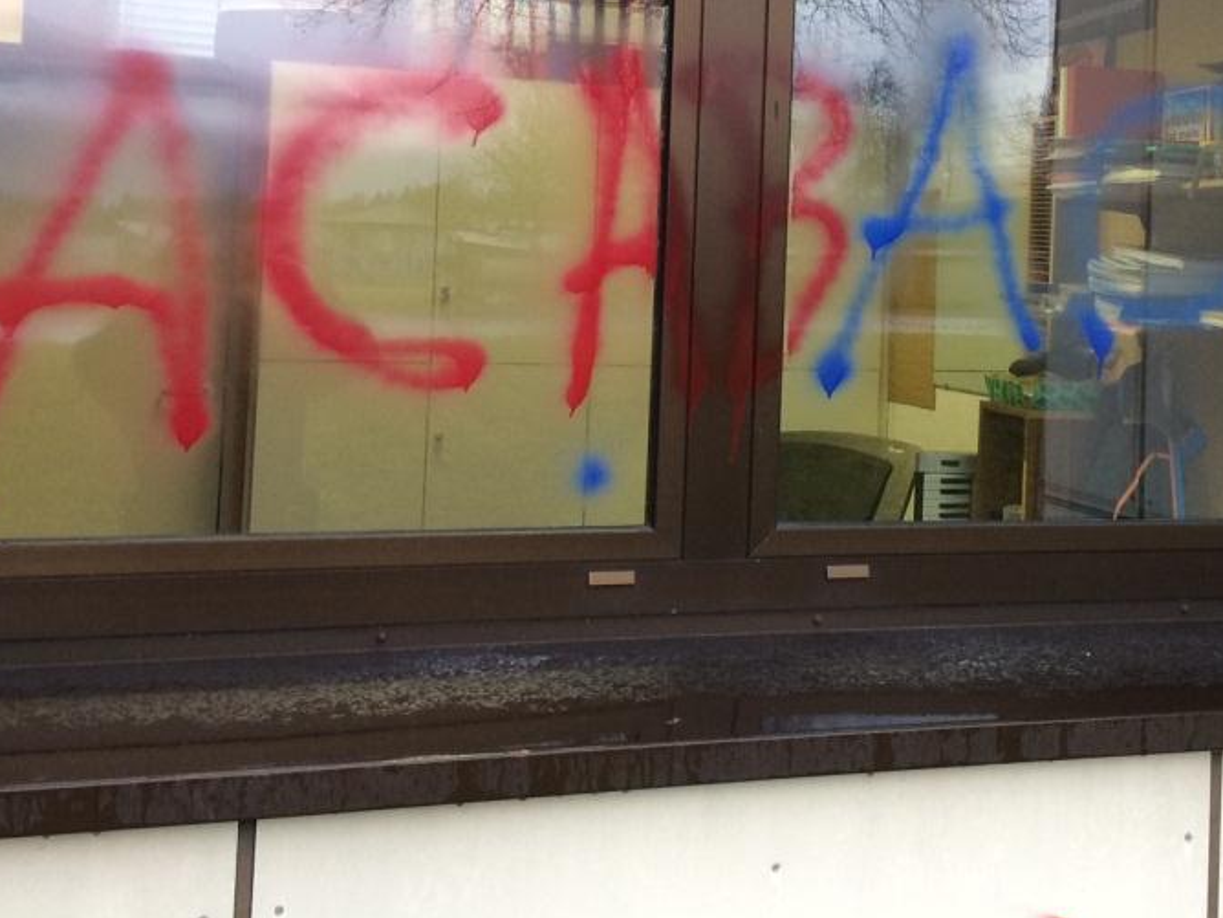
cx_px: 774
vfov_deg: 31.0
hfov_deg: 40.9
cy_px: 233
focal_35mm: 46
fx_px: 1625
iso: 50
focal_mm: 4.12
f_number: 2.2
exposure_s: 1/30
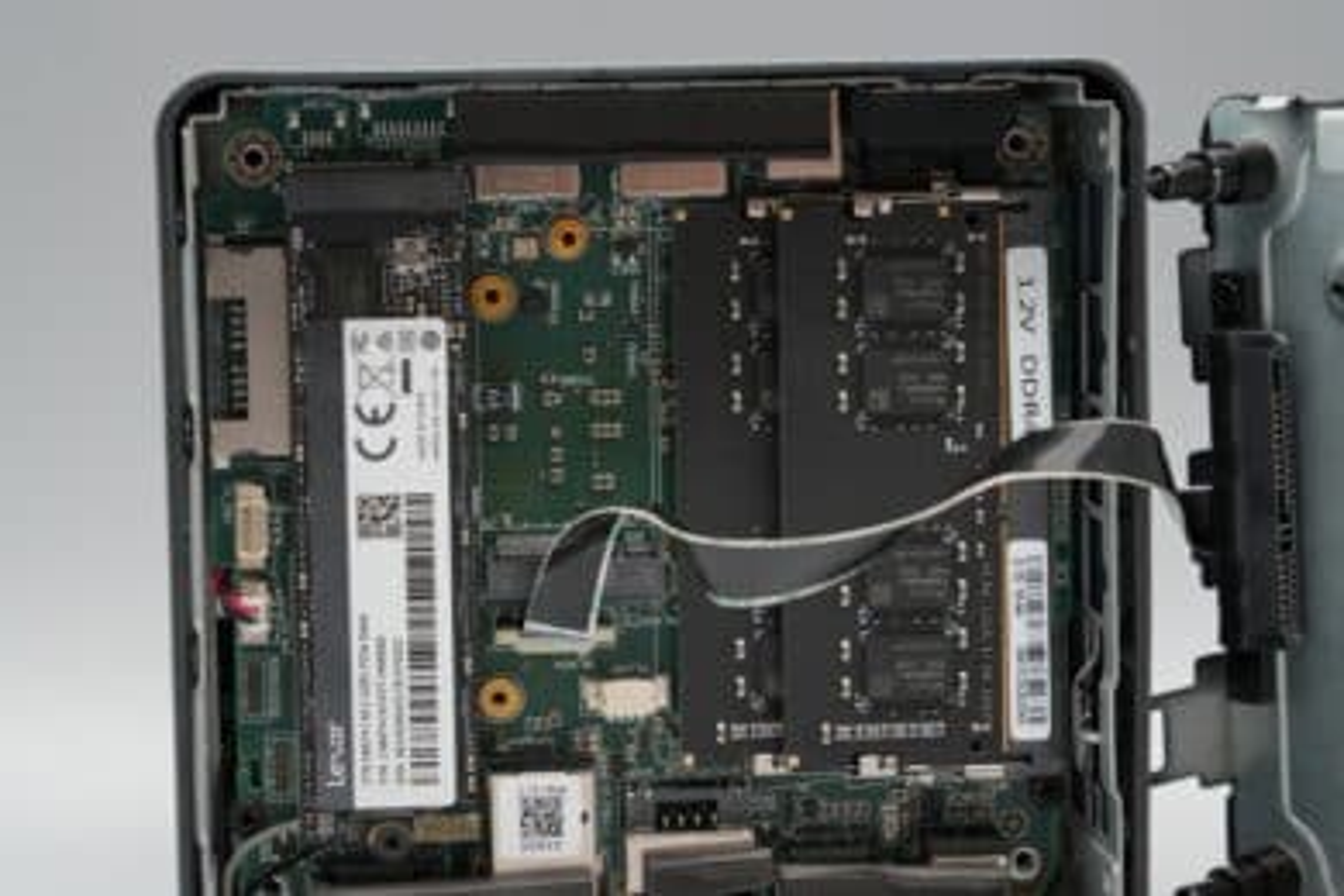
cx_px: 672
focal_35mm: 105
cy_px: 448
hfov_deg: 19.5
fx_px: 3920
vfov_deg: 13.0
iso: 2000
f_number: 9
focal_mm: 105
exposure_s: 1/125
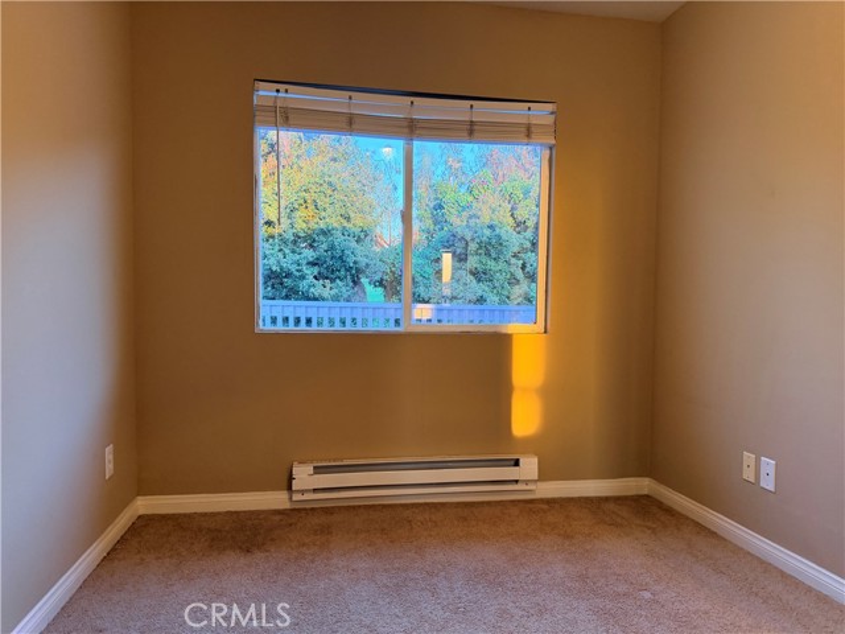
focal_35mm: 24
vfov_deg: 56.8
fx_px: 586
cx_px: 422
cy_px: 317
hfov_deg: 71.6
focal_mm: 6.76
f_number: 1.78
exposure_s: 1/60
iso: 200
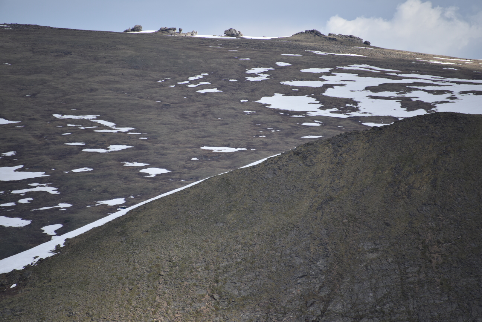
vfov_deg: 4.6
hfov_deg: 6.9
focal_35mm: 300
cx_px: 241
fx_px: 4017
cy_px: 161
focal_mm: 300
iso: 140
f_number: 5.6
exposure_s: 1/640
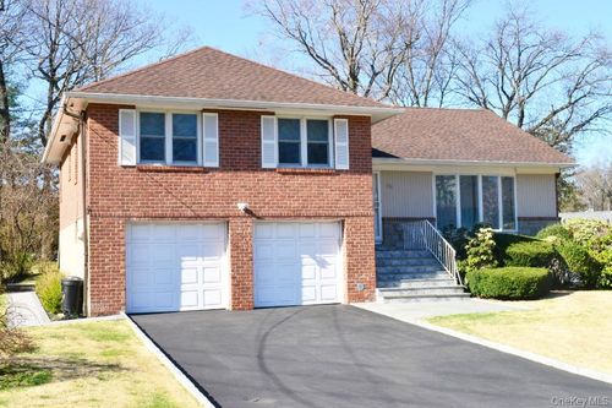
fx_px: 765
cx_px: 306
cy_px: 204
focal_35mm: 45
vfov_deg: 29.8
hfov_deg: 43.6
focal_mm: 45
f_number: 22
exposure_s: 1/250
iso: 1250
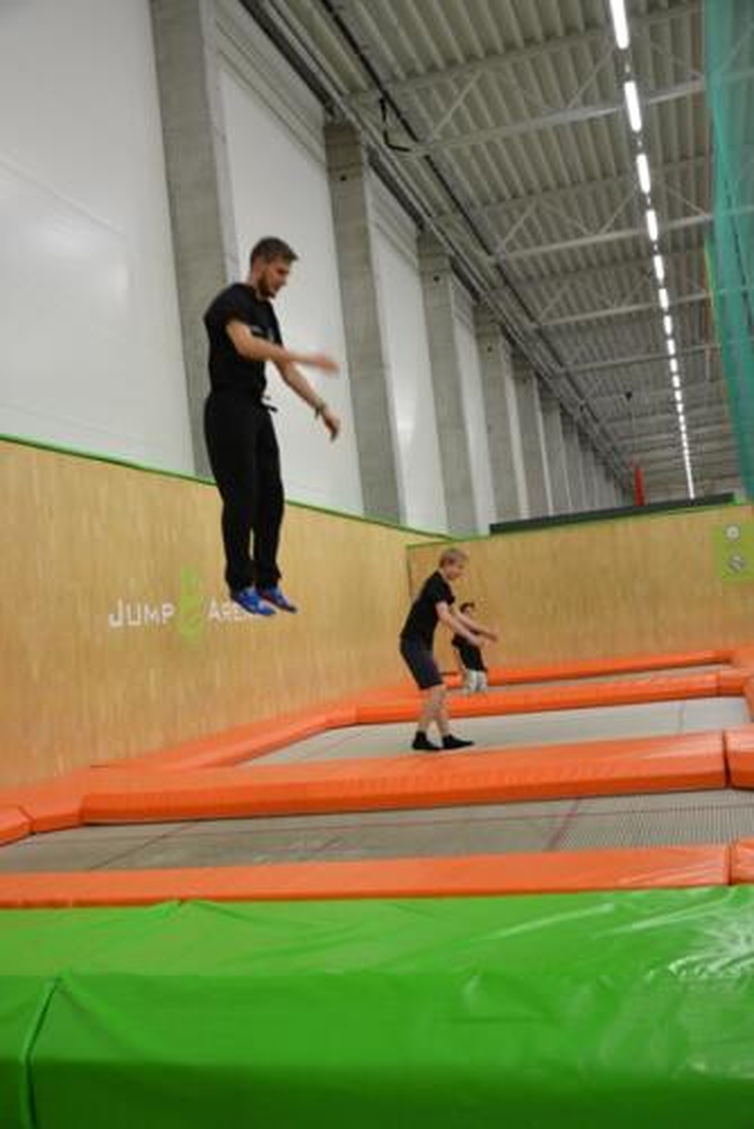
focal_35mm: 33
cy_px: 564
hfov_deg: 40.0
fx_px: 1035
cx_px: 377
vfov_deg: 57.2
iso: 1600
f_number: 3.8
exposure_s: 1/80
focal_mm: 22
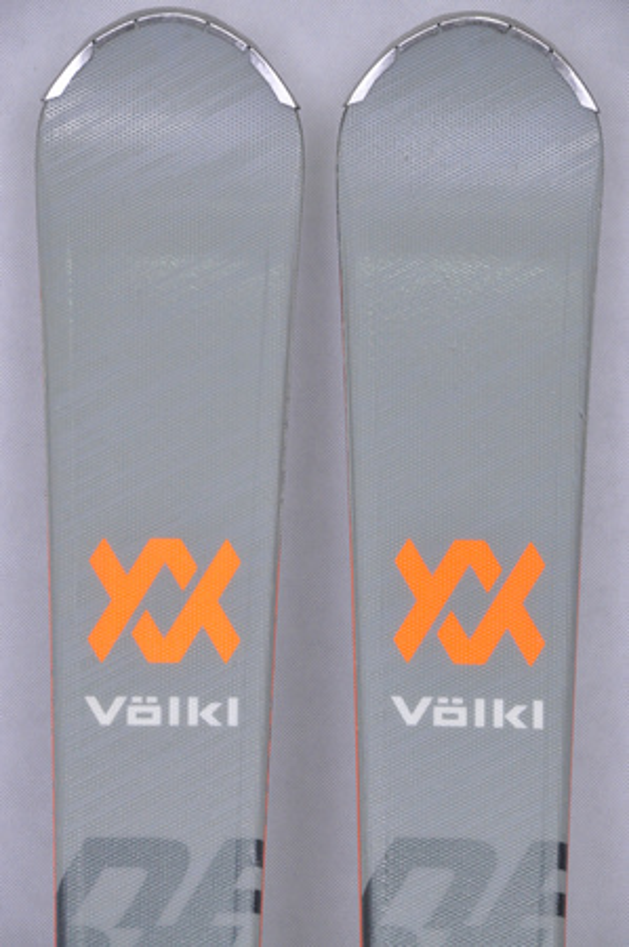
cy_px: 474
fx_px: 4137
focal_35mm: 158
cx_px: 314
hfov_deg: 8.7
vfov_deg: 13.1
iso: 3200
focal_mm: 105
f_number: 8
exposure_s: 1/125
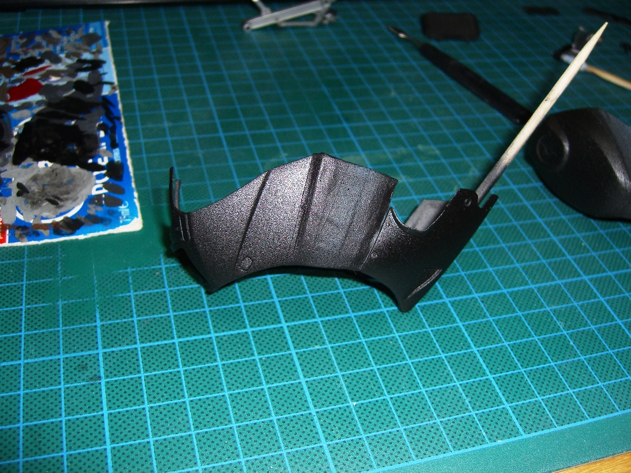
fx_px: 693
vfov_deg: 37.7
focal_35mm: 38
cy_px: 236
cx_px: 316
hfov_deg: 49.0
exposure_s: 1/60
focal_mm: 7.9
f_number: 2.8
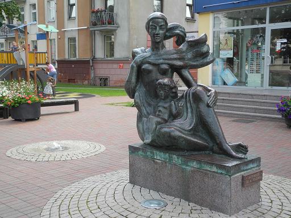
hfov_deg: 38.2
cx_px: 146
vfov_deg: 29.1
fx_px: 420
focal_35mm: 50
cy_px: 109
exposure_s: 1/250
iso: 100
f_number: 3.5
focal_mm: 10.7
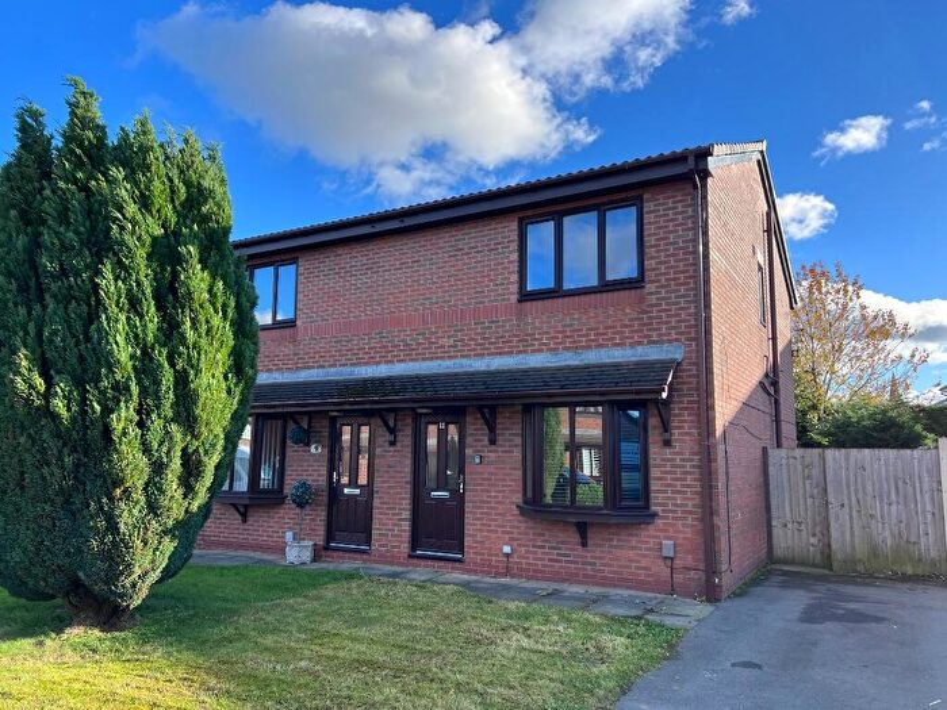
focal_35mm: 26
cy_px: 355
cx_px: 474
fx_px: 711
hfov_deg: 67.3
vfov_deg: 53.1
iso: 50
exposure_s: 1/1377
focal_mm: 5.7
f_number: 1.5
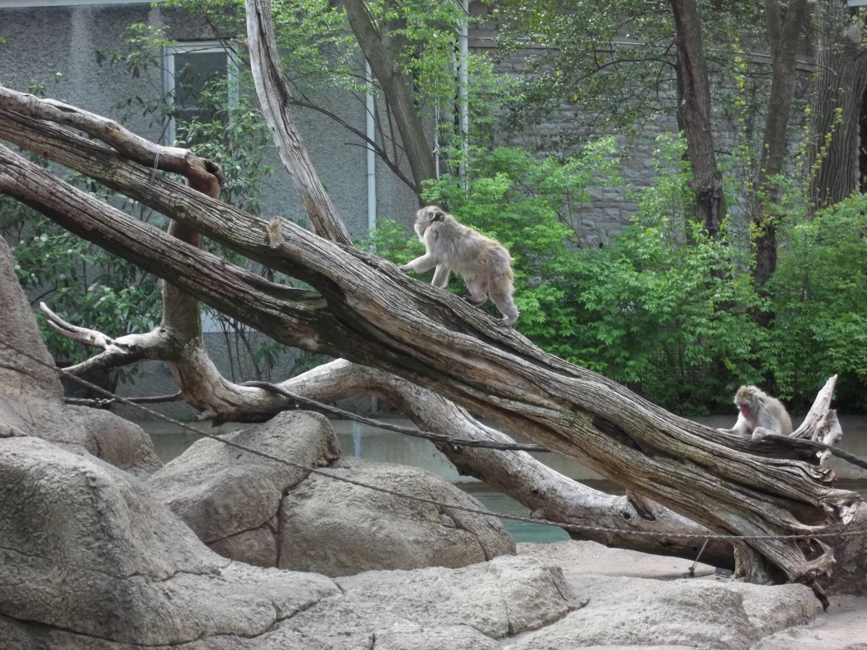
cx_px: 434
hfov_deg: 20.4
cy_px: 325
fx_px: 2404
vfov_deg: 15.4
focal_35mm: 96
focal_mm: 17.1
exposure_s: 1/80
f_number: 5.2
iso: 64
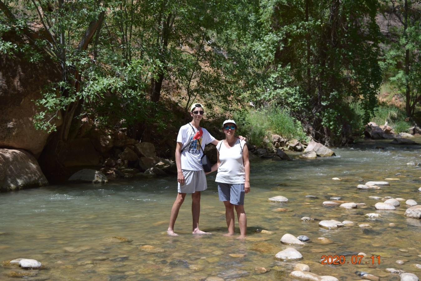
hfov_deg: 37.9
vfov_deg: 25.8
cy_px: 140
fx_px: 614
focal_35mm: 52
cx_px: 210
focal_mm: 35
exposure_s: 1/1000
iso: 200
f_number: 4.5
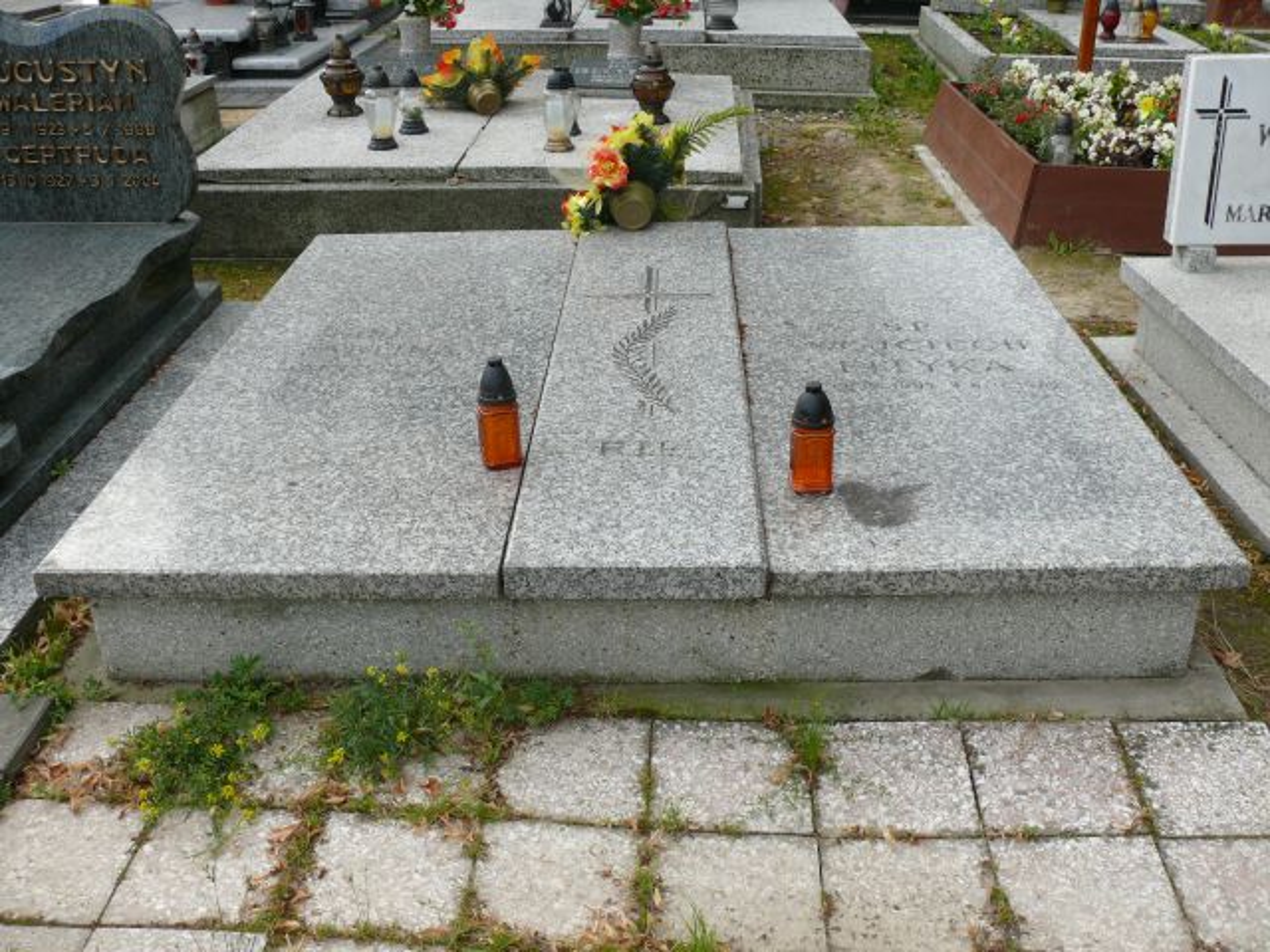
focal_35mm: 35
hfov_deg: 52.6
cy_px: 476
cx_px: 635
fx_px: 1284
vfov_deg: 40.7
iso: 100
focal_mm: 7.4
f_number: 4
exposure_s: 1/200
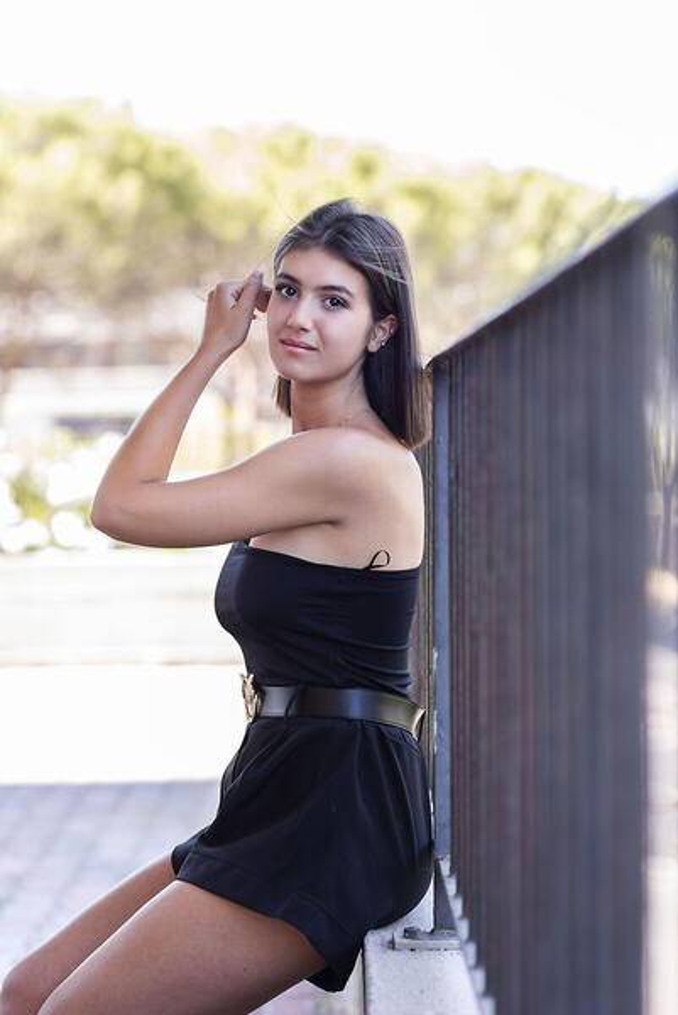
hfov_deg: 16.1
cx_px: 339
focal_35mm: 85
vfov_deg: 23.9
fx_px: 2397
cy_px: 508
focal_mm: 85
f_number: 2.8
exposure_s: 1/160
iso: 200
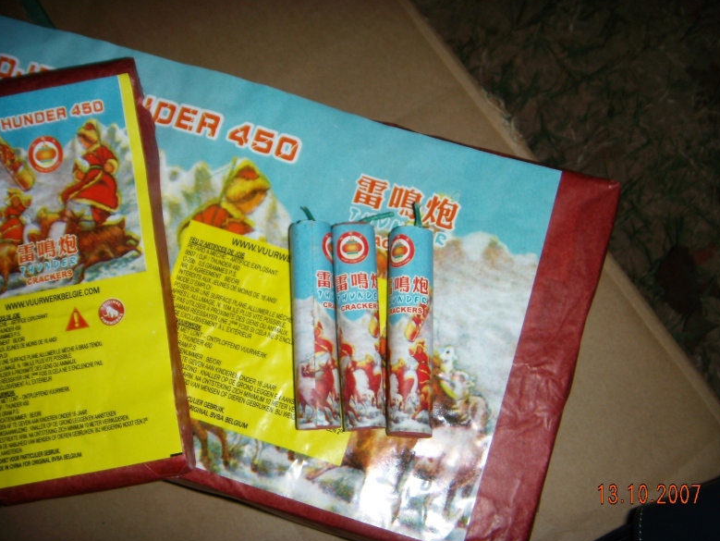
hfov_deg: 47.8
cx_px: 362
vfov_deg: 36.8
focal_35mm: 39
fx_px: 812
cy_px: 275
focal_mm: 6.4
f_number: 3.5
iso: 64
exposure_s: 1/60.2
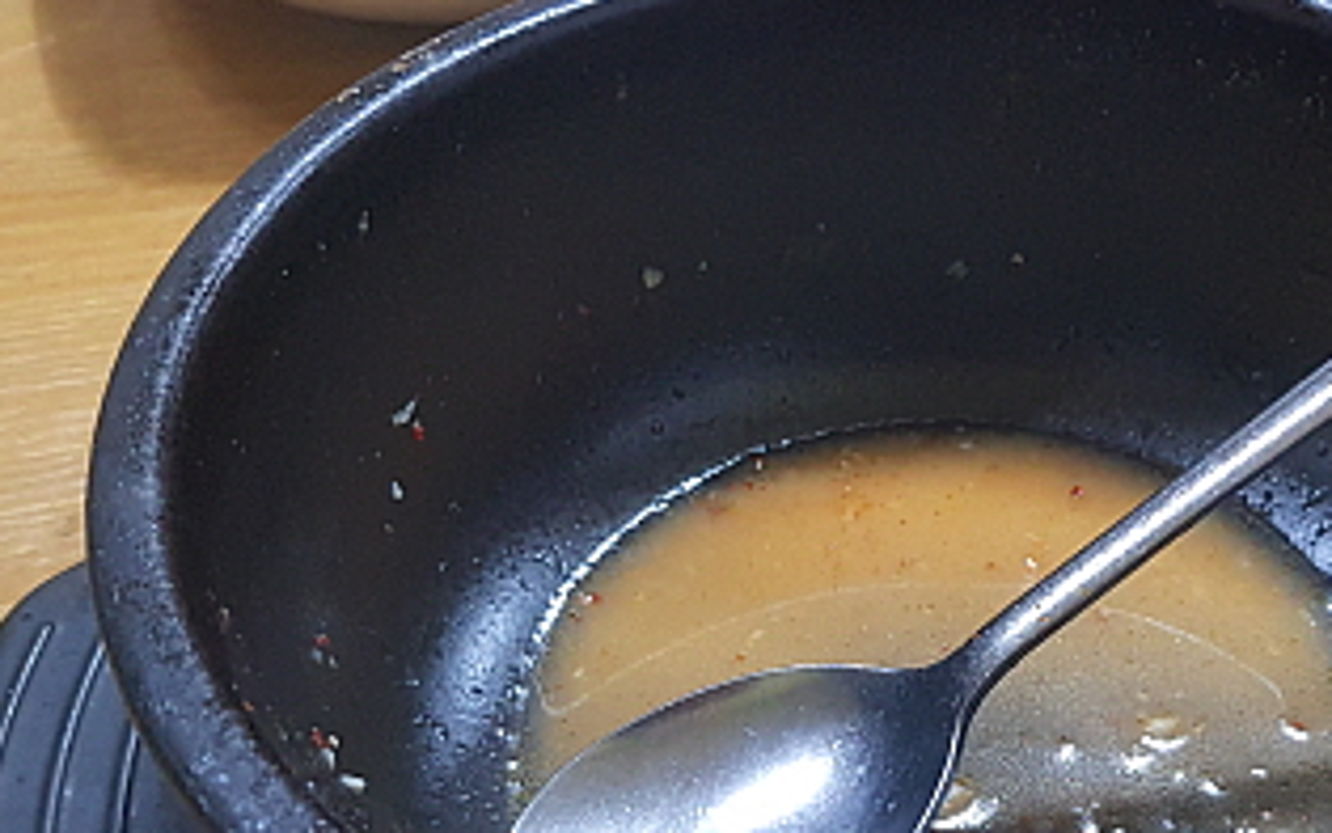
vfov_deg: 22.9
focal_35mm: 56
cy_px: 634
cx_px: 964
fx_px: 2033
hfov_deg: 35.6
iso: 160
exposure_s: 1/40
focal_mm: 4.3
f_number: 1.7
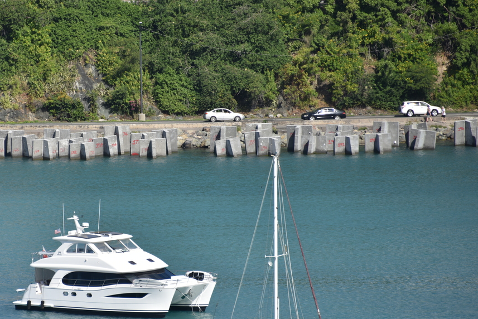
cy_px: 178
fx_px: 5950
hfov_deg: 4.6
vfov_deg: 3.1
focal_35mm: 448
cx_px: 126
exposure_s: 1/640
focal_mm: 300
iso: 100
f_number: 7.1
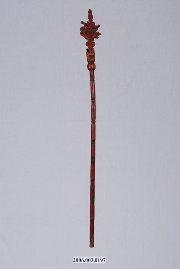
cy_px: 134
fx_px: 393
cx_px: 90
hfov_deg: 25.8
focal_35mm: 52
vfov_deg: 37.8
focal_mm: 35
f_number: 8
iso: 100
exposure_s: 1/100
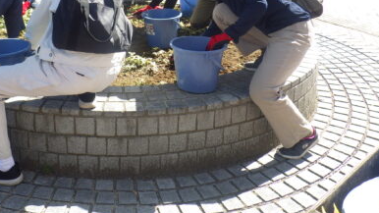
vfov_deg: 25.4
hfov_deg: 44.7
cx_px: 123
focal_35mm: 45
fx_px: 452
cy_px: 9
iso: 125
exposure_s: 1/250
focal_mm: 5
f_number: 4.2
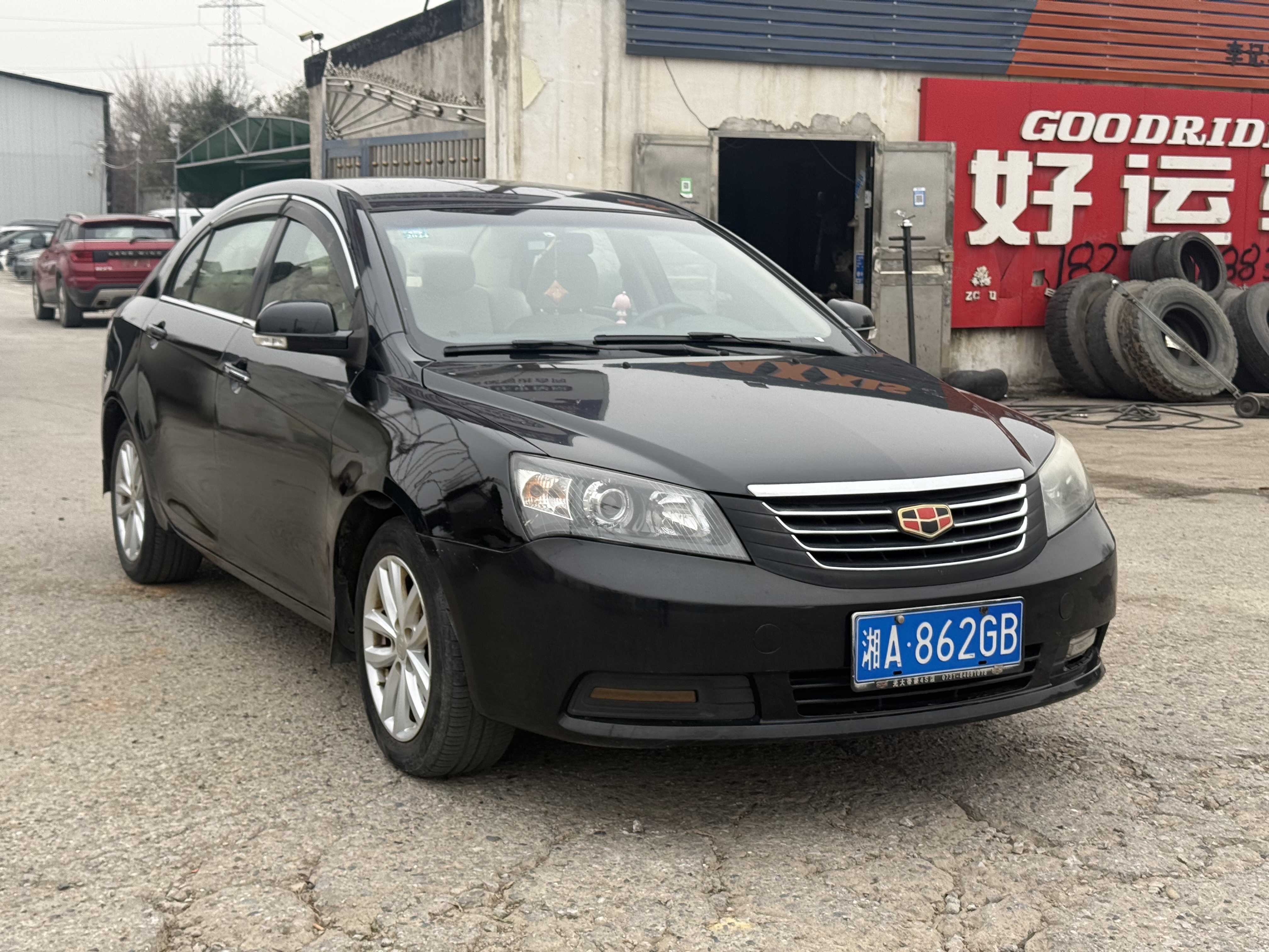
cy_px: 476
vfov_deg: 30.3
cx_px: 634
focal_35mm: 48
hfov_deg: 39.7
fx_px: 1760
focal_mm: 6.76
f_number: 1.78
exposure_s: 1/646
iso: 80
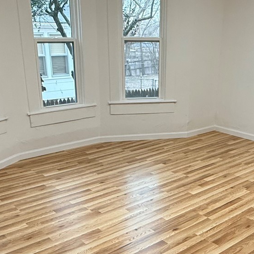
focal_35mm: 43
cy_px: 169
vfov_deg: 38.7
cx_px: 159
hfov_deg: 38.9
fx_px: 357
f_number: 2.2
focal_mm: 2.22
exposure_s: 1/120
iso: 250
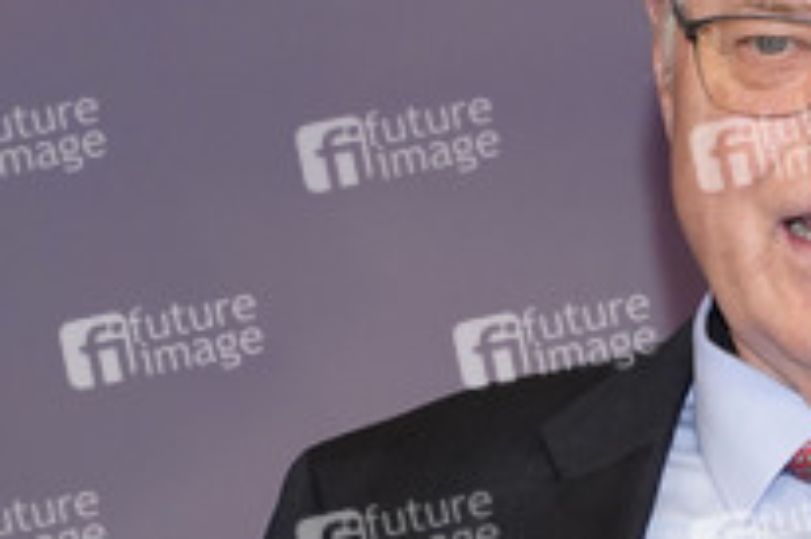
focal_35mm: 125
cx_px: 844
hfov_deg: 16.0
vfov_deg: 10.9
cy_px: 244
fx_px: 2814
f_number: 6.3
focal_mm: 57
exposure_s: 1/160
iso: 2000
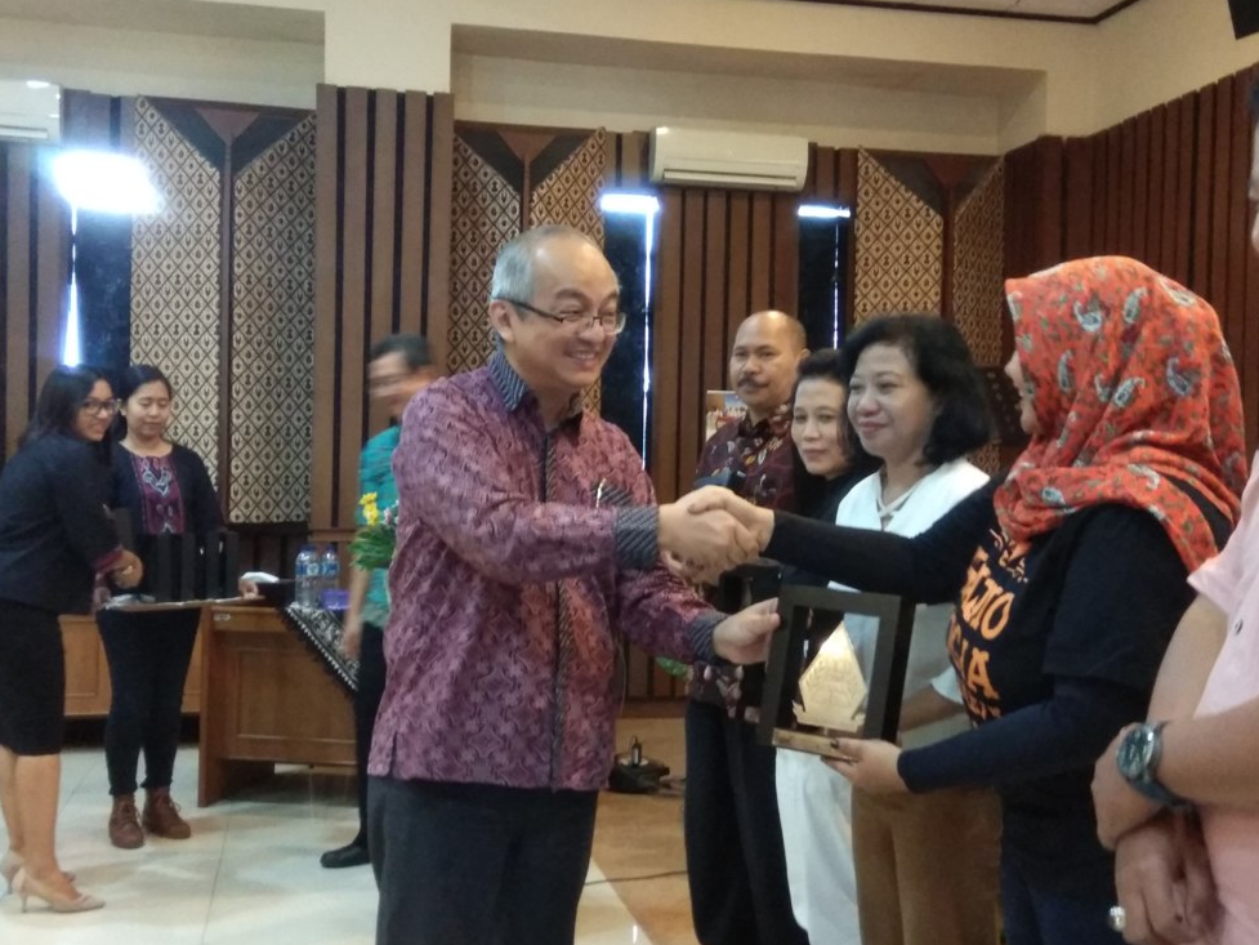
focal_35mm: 22
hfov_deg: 76.4
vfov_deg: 61.1
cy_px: 477
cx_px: 643
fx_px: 800
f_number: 2
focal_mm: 3.57
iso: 1250
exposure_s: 1/14
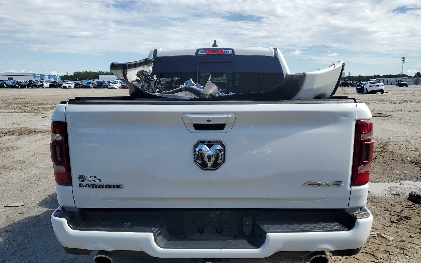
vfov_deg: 44.4
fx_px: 321
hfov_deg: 66.5
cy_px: 152
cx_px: 208
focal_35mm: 28
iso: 50
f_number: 1.5
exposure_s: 1/3333
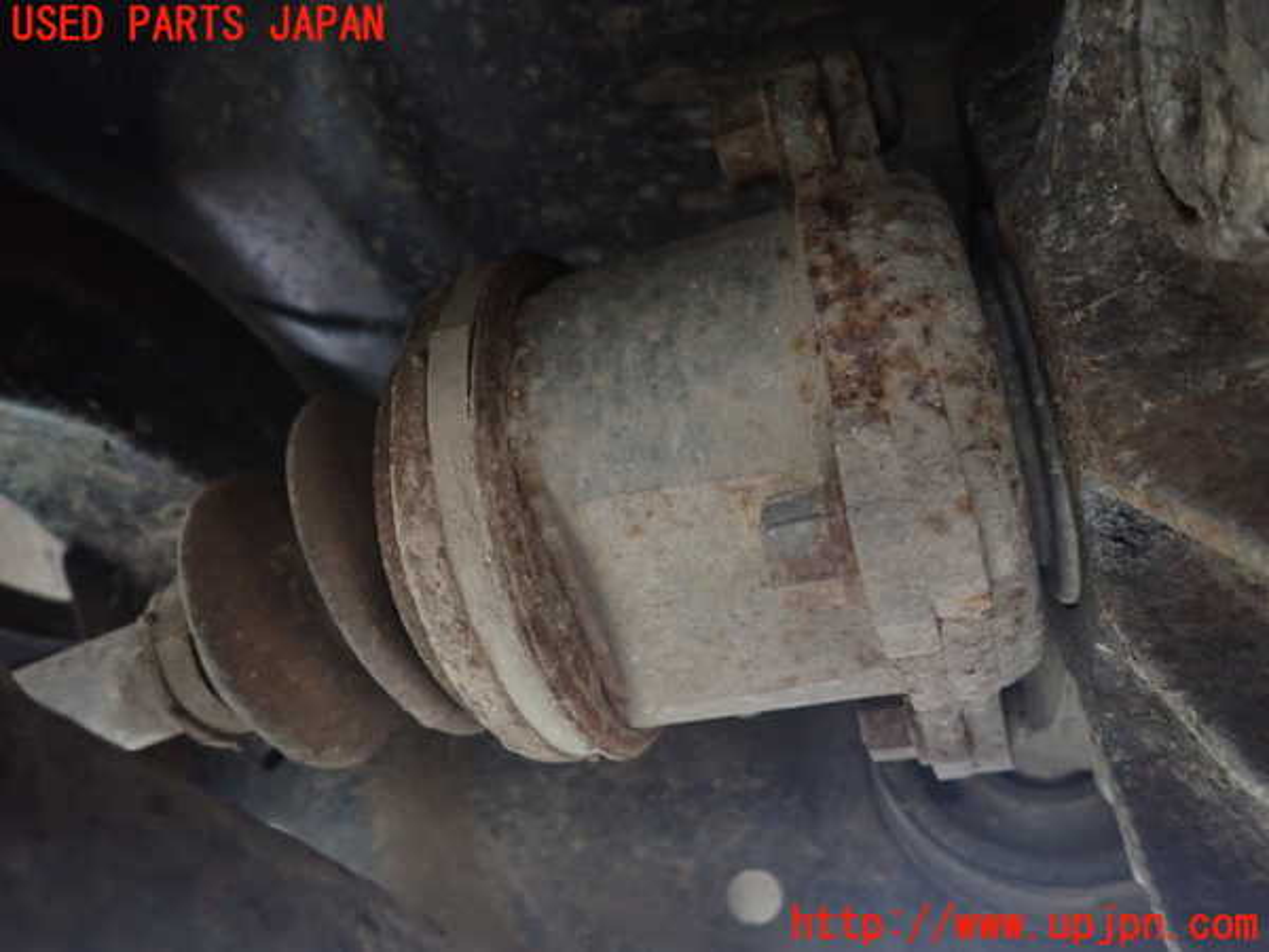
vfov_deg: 54.9
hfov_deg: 69.4
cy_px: 476
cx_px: 634
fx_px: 916
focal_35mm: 25
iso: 800
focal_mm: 4.5
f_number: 2
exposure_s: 1/15
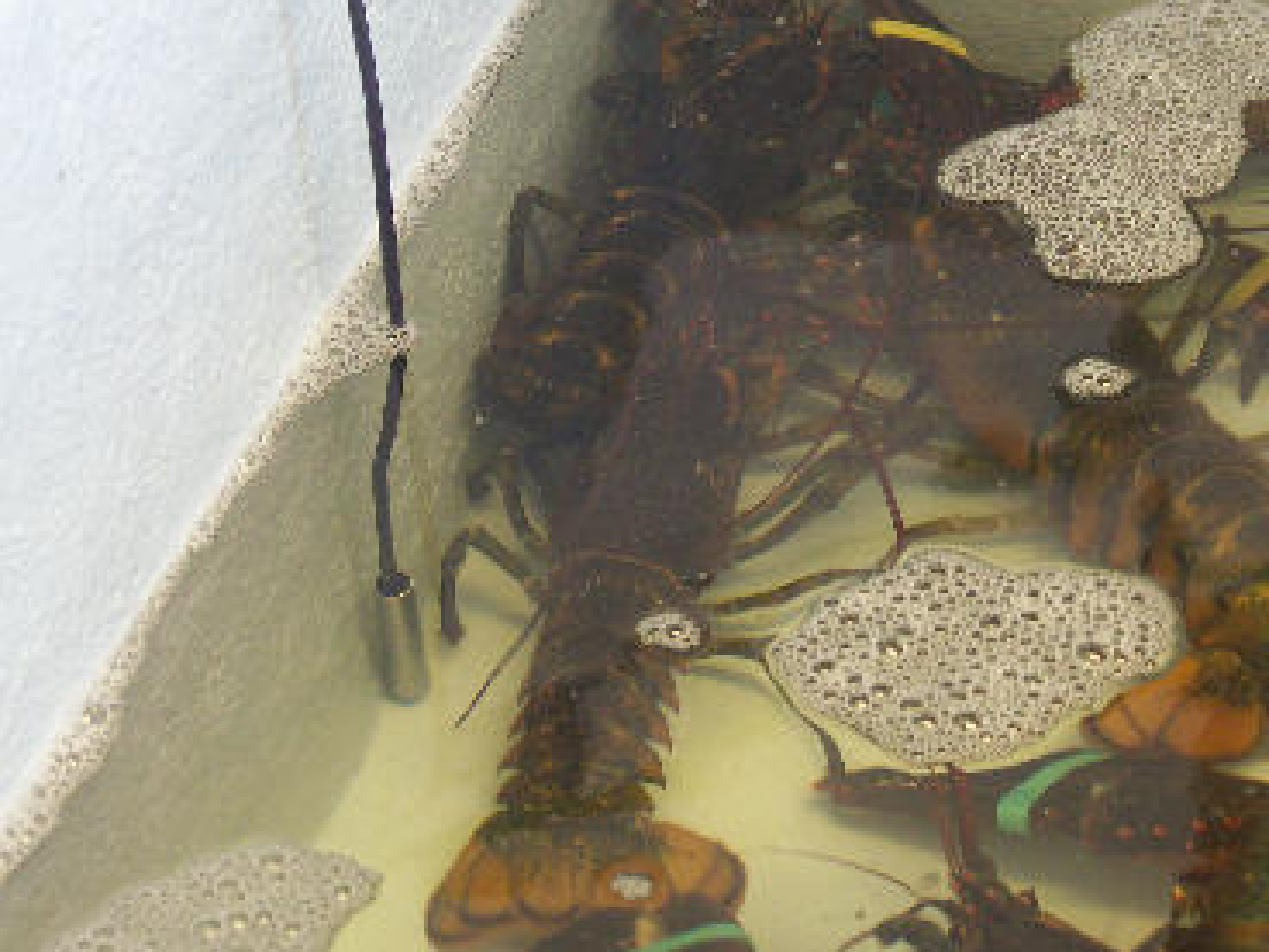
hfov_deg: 16.9
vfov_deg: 12.8
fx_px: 4252
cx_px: 836
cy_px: 376
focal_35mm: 116
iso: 200
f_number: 3.2
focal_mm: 19.82
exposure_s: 1/25
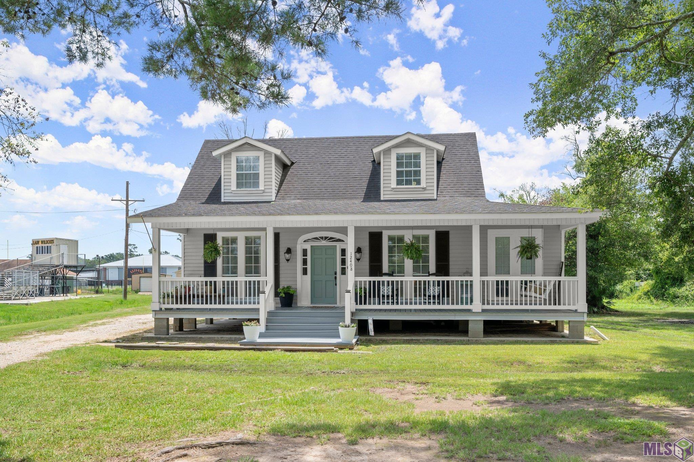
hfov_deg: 62.0
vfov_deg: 43.5
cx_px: 347
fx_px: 578
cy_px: 231
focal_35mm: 30
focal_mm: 30
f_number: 10
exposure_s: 1/200
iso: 250
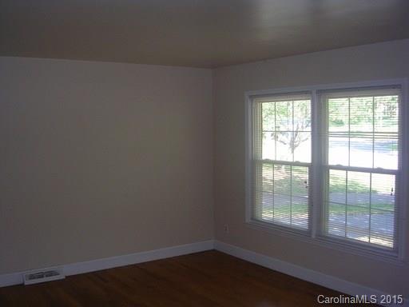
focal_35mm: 38
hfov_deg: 49.0
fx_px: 449
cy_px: 154
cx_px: 204
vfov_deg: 37.7
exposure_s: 1/30
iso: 50
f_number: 2.8
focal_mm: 5.8
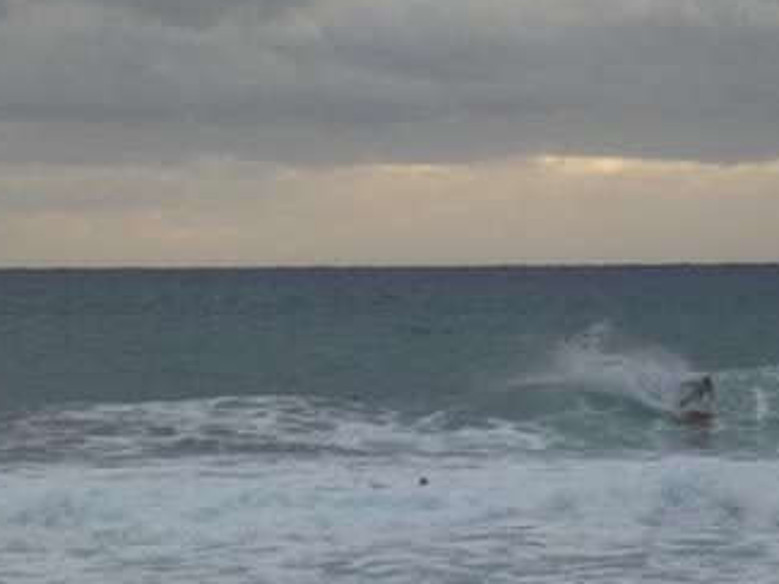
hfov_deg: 7.6
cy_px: 400
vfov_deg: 5.7
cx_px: 377
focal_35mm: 261
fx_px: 5874
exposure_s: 1/250
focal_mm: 30.2
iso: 250
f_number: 5.5
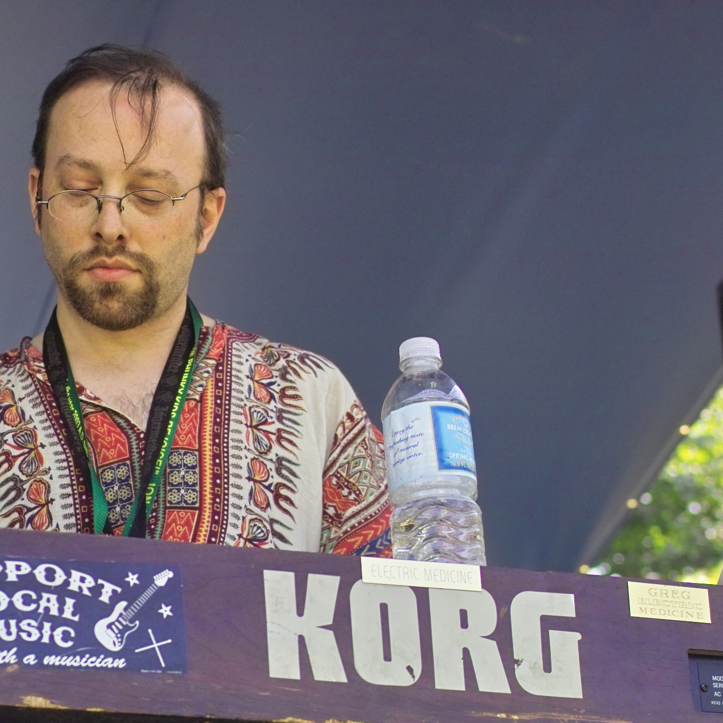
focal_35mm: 130
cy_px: 375
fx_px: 3072
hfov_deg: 13.4
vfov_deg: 13.4
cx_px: 270
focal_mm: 50
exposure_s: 1/125
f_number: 4.5
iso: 200
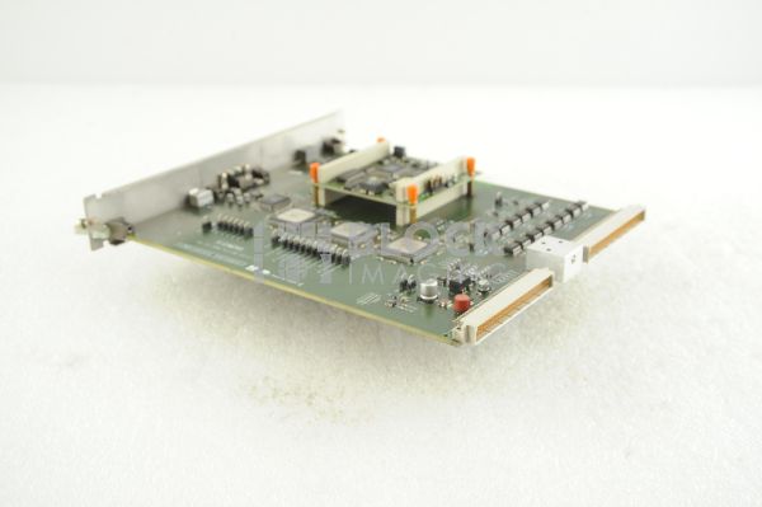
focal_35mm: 50
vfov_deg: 26.9
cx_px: 381
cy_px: 254
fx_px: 1057
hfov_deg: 39.6
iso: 1600
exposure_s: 1/100
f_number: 9
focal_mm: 50
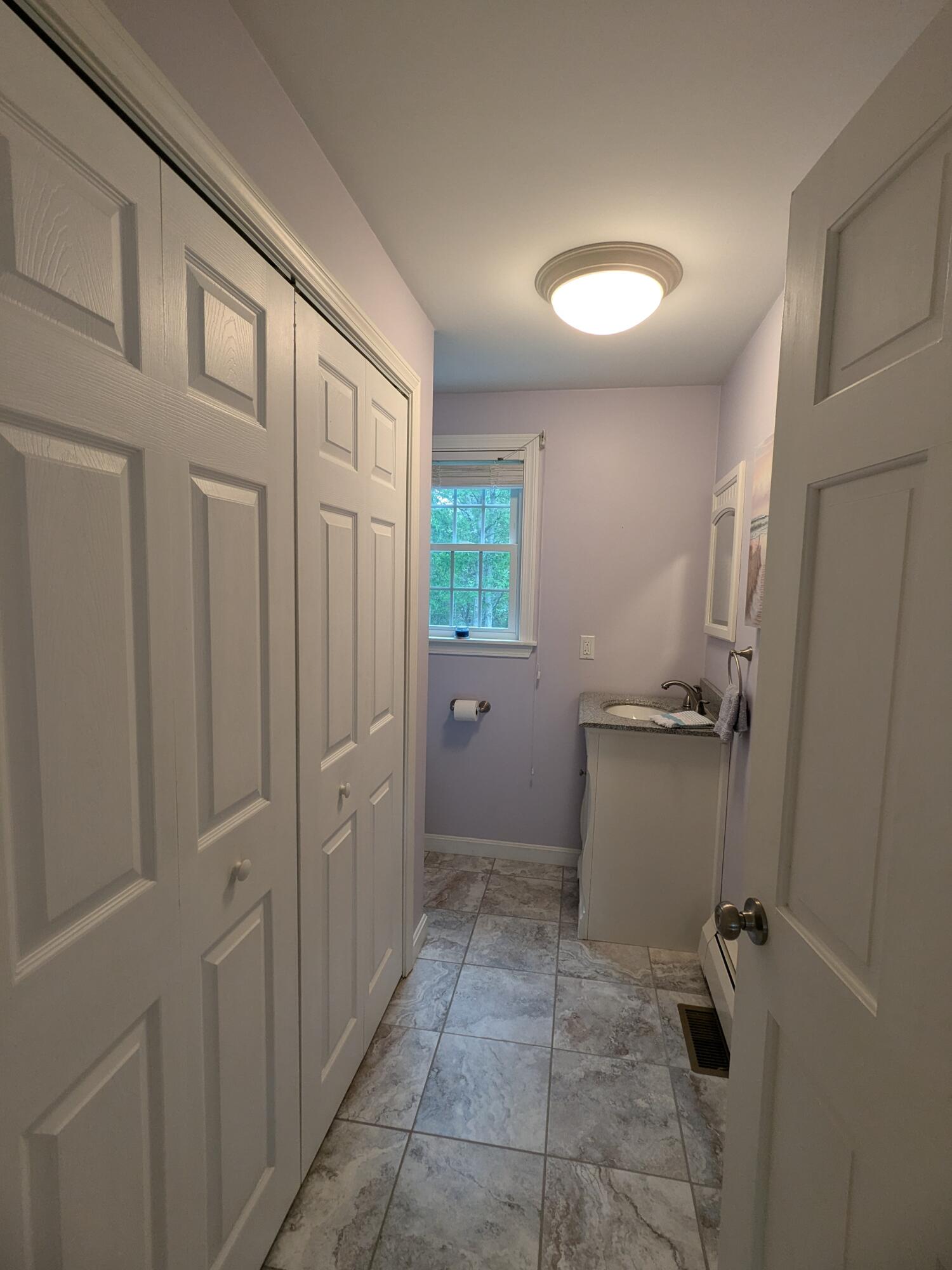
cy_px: 635
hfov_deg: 78.1
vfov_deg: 94.5
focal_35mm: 16
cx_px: 476
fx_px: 587
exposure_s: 1/60
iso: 83
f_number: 2.2
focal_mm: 2.35
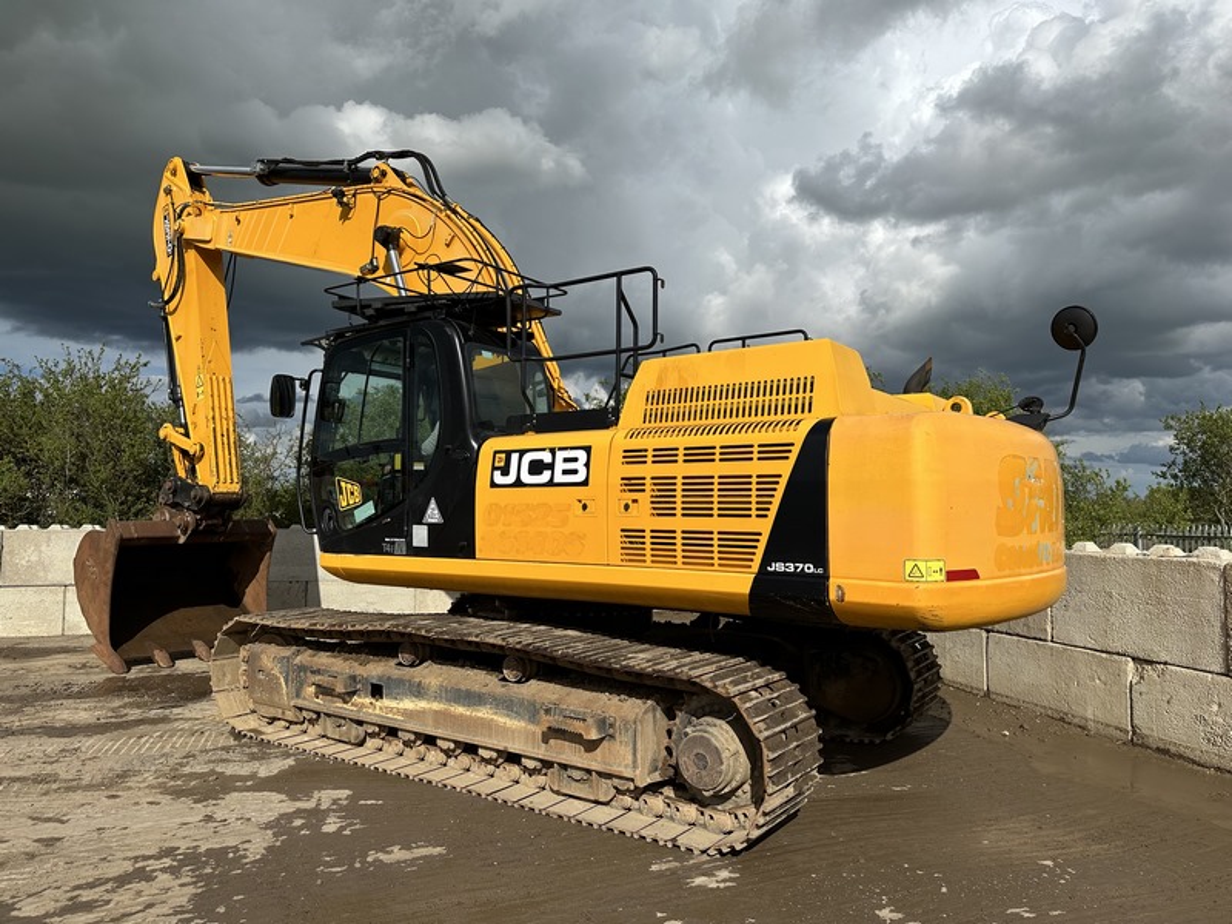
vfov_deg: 56.8
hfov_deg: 71.6
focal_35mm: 24
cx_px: 616
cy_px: 462
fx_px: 854
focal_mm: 6.86
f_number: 1.78
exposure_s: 1/9709
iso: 80
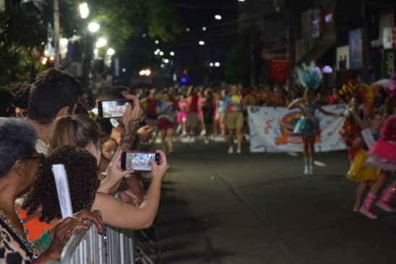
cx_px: 198
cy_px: 132
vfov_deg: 8.7
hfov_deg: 13.0
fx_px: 1732
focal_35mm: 158
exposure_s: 1/60
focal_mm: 105
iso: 1000
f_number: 5.6
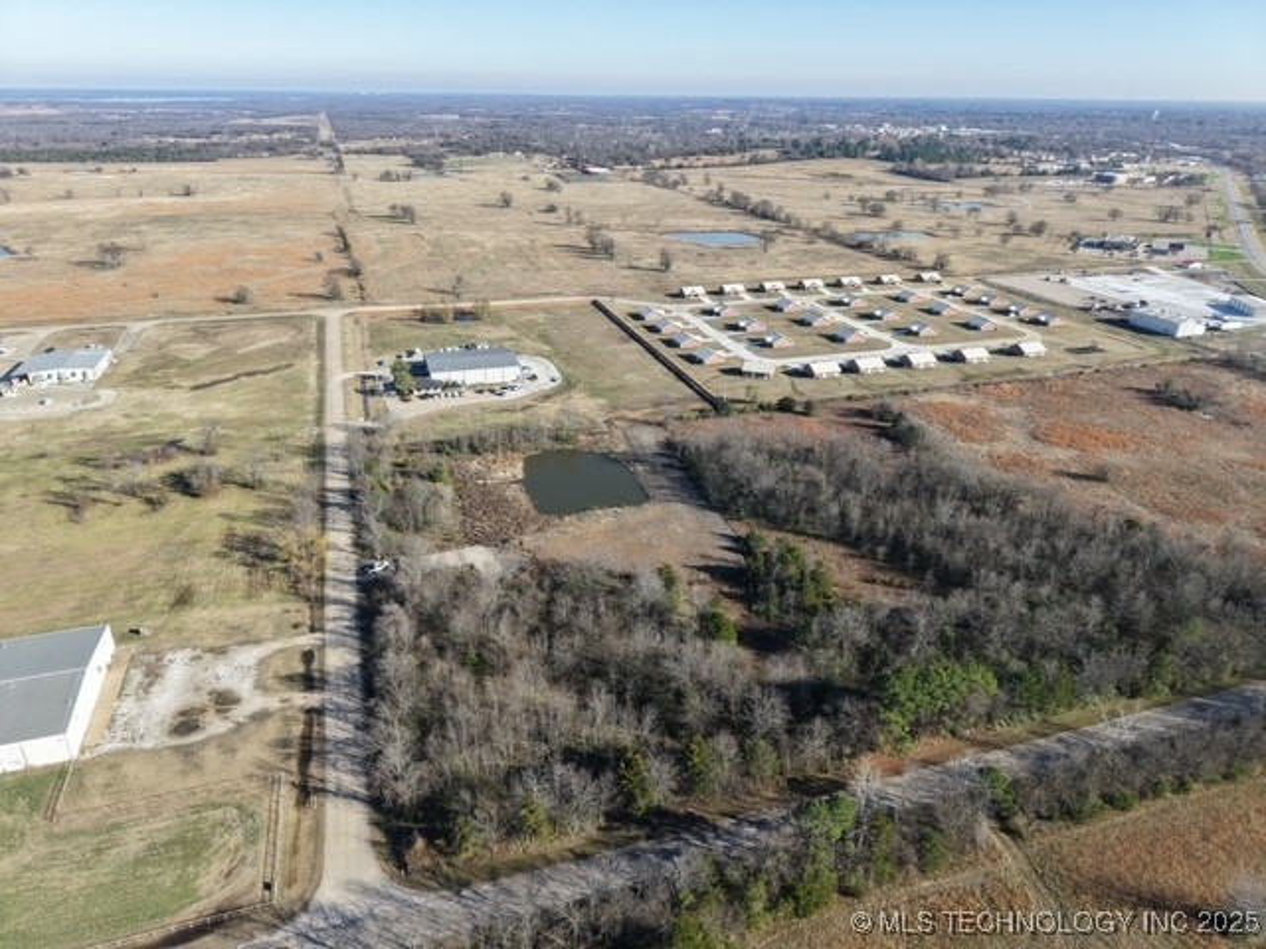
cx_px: 633
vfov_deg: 56.8
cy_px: 474
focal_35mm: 24
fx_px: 878
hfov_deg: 71.6
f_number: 1.8
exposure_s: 1/3000
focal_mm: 8.67
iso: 210
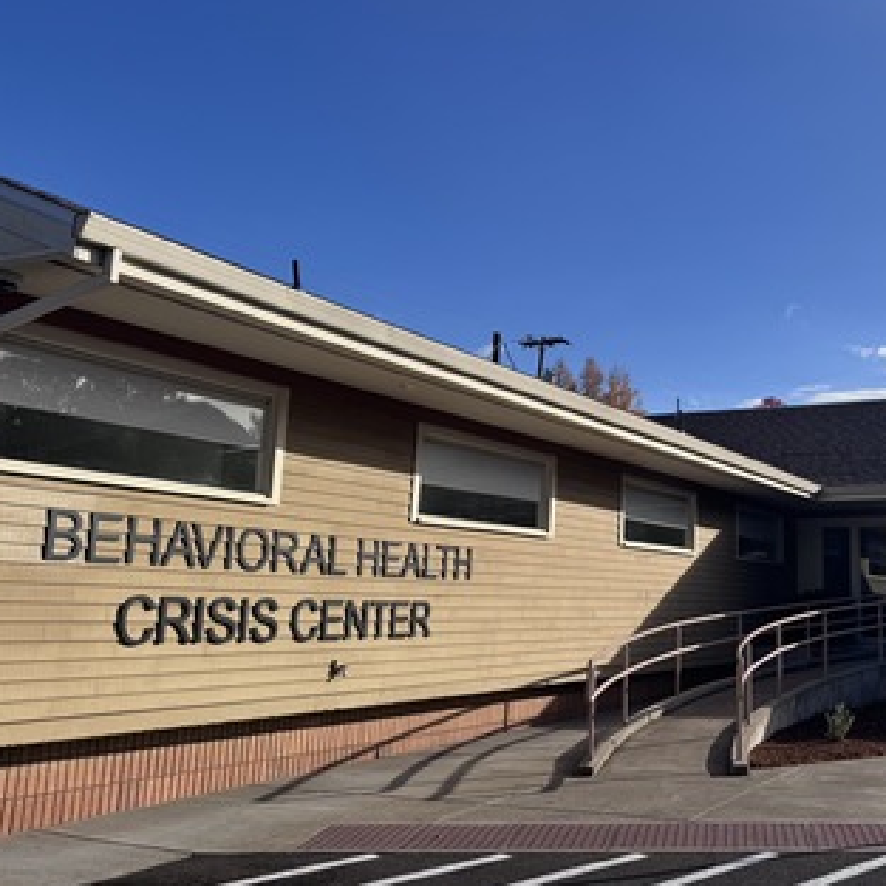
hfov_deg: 41.4
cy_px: 382
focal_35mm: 38
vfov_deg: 43.8
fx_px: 1100
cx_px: 747
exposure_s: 1/5814
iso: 80
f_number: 1.78
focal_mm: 6.76
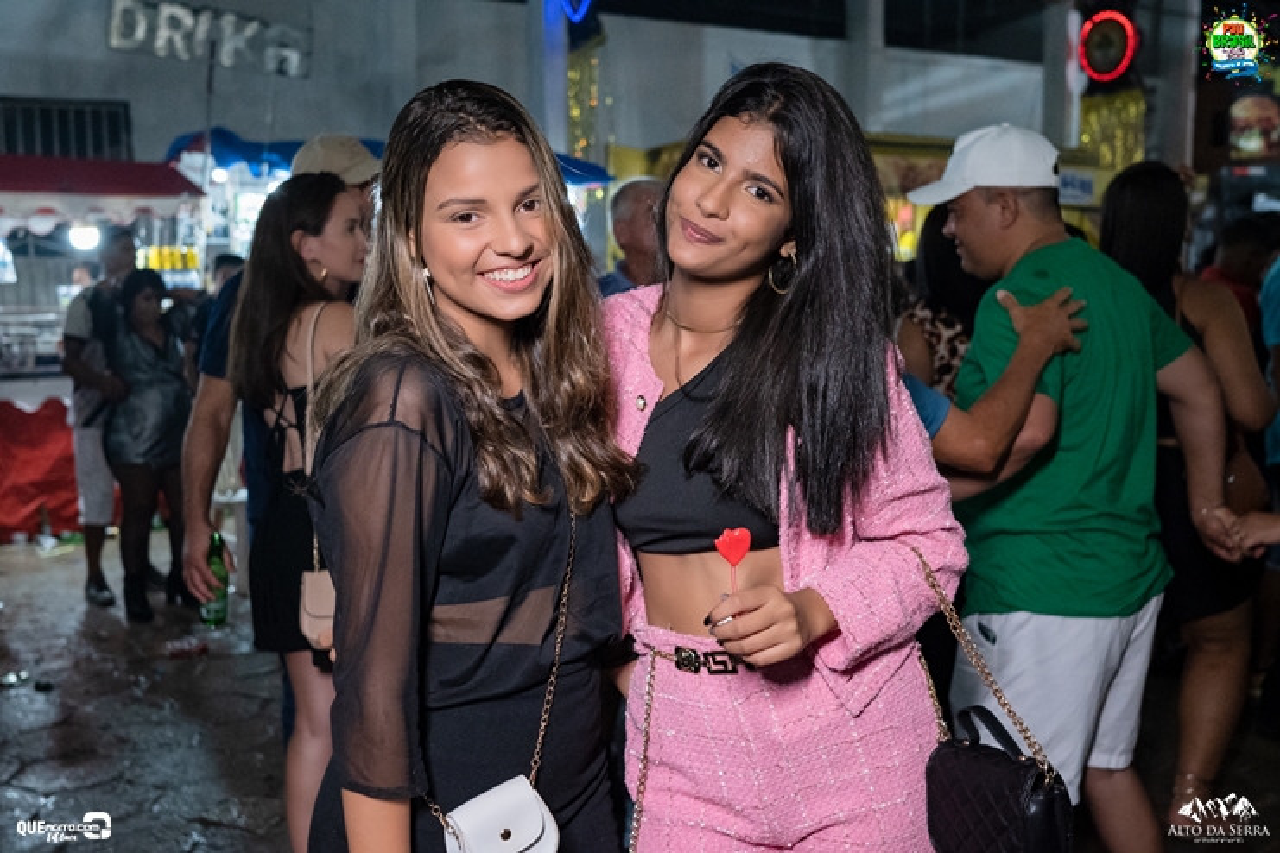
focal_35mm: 36
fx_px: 1280
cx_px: 640
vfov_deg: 36.9
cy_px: 426
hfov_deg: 53.1
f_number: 2.8
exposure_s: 1/400
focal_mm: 24
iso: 2500
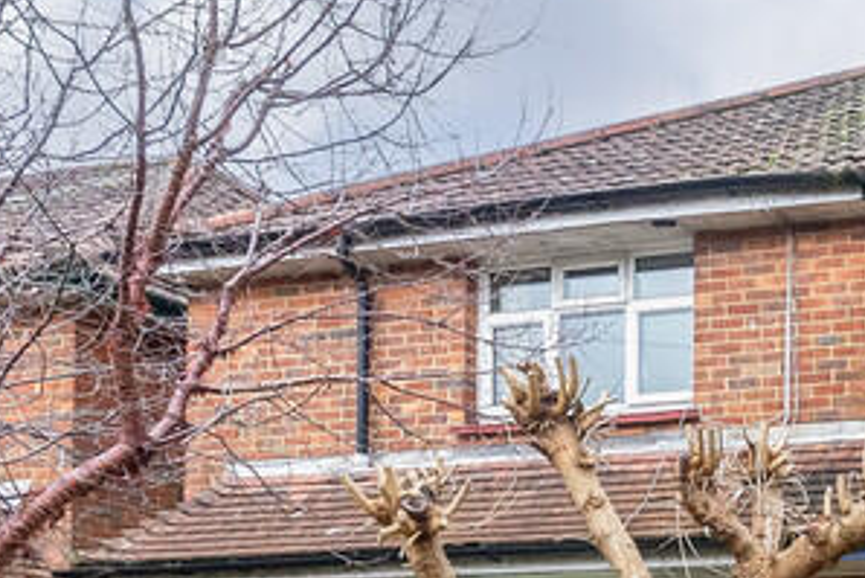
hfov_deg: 27.0
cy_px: 671
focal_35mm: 57
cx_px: 1237
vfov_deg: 22.3
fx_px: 1363
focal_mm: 16.5
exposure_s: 1/200
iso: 2000
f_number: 7.1
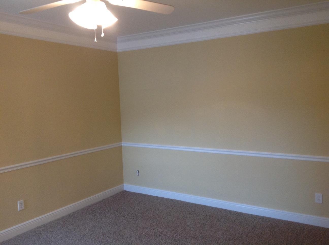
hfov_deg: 52.7
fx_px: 332
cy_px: 122
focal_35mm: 35
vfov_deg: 40.6
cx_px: 164
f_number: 2.4
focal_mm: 4.28
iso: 200
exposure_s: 1/15
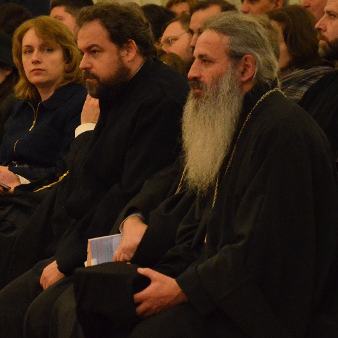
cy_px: 220
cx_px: 29
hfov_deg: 5.8
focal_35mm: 304
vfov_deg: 5.8
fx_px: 3358
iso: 4000
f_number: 5.6
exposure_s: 1/80
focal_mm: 105
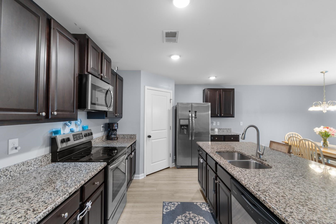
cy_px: 112
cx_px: 168
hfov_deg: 100.4
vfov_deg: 77.3
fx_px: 140
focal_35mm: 15
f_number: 4.5
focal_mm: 10
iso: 100
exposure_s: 1/4
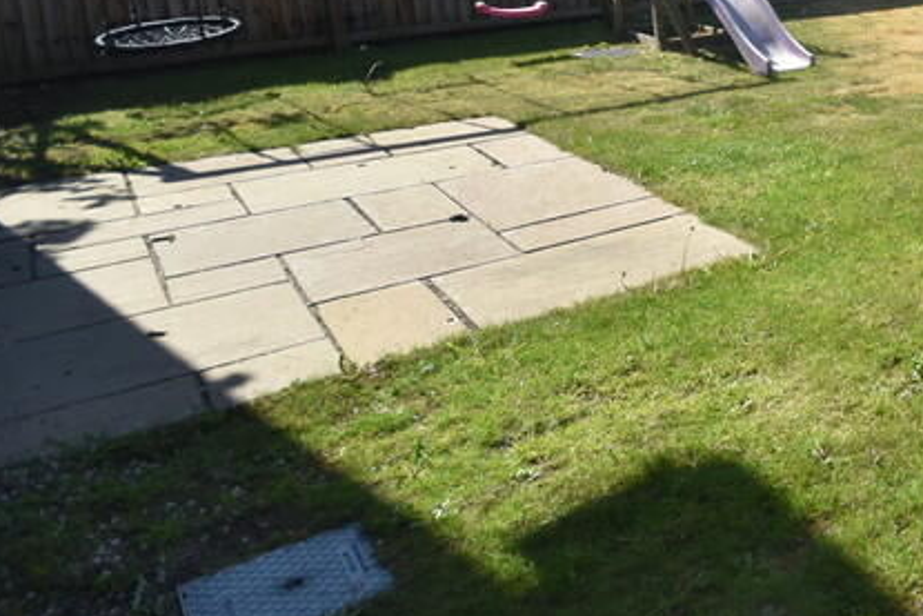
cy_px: 34
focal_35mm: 37
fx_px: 949
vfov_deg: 33.6
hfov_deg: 37.8
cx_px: 1125
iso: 140
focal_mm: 10
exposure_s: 1/250
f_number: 8
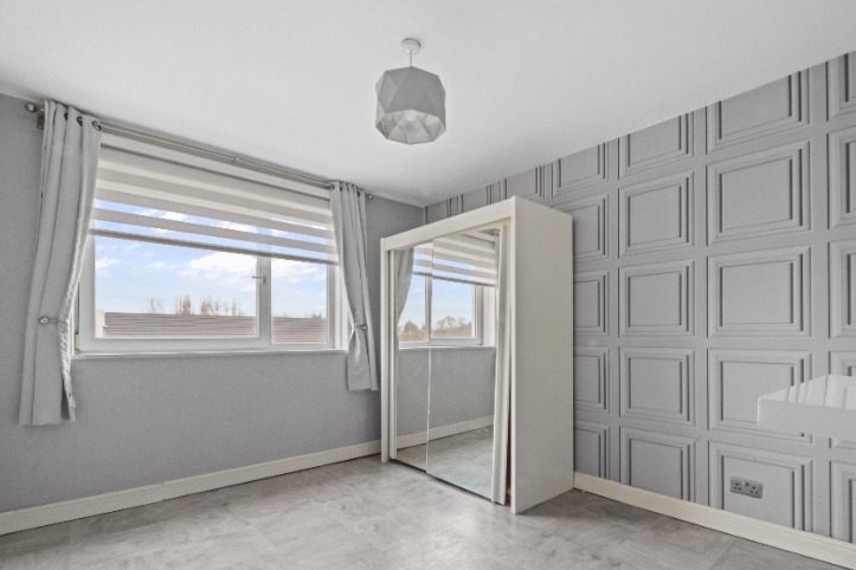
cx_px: 456
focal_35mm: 17
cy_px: 322
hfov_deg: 93.1
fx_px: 404
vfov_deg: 70.1
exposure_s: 3.2
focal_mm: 12
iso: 800
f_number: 22
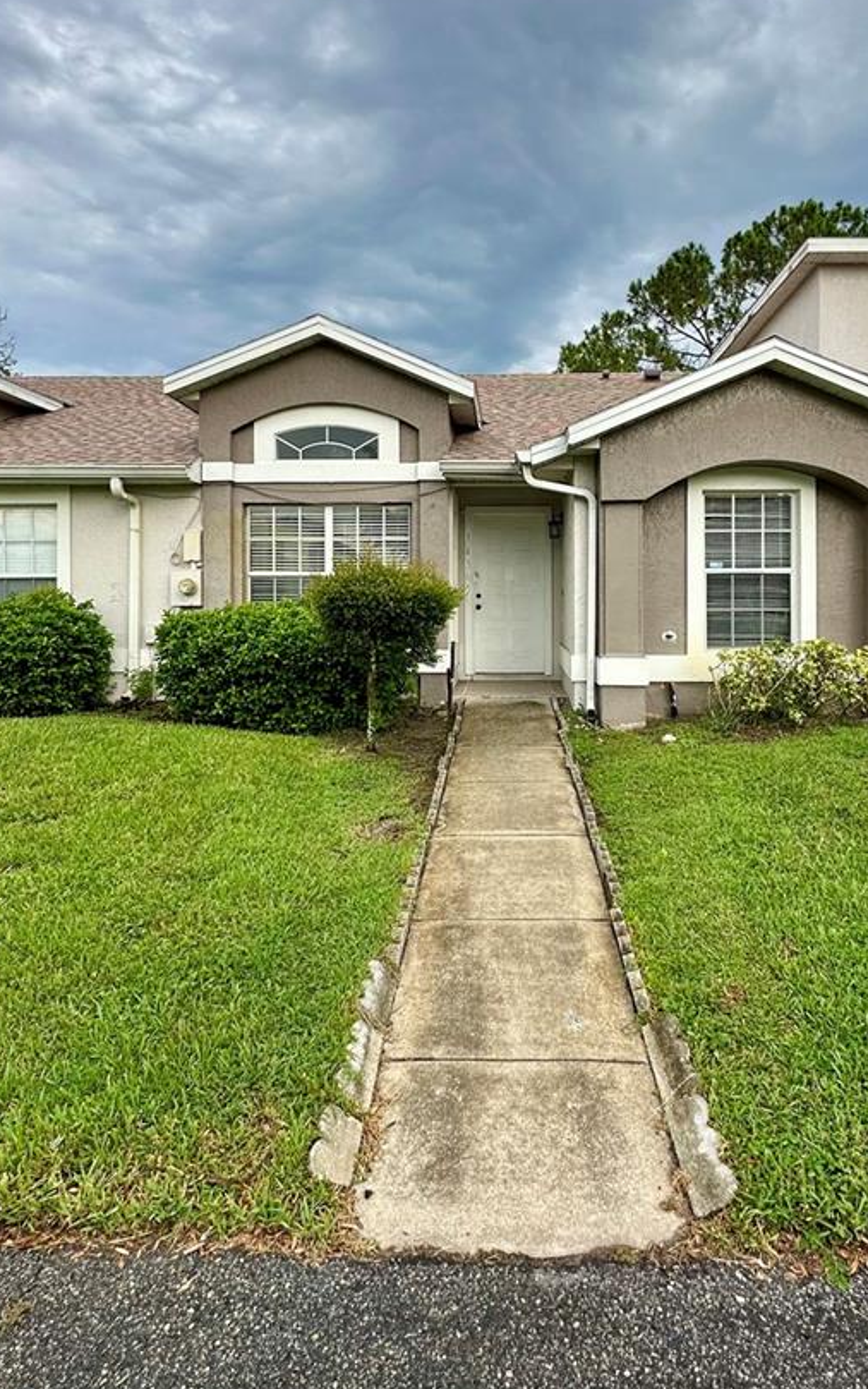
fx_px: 832
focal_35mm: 22
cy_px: 594
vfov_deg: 79.2
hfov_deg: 54.8
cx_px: 504
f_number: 2.2
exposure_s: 1/360
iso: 40
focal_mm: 2.22
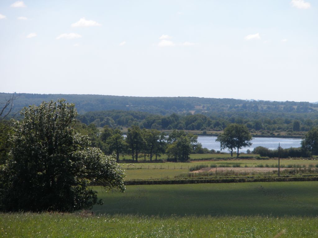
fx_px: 1654
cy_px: 119
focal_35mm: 180
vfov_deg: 8.2
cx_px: 159
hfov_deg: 11.0
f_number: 5.6
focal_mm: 31.5
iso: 80
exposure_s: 1/400
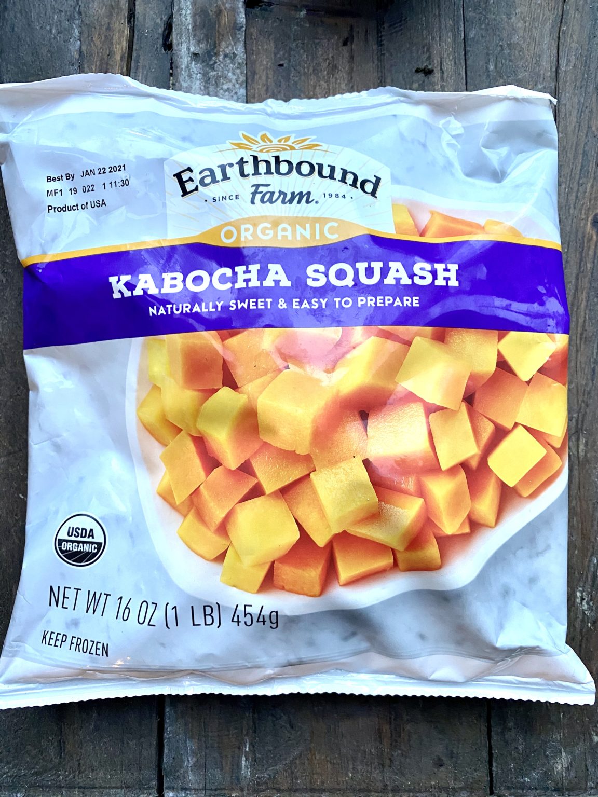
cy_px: 398
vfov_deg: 67.3
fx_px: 599
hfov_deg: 53.1
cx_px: 299
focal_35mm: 26
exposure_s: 1/60
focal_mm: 4.25
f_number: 1.8
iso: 250
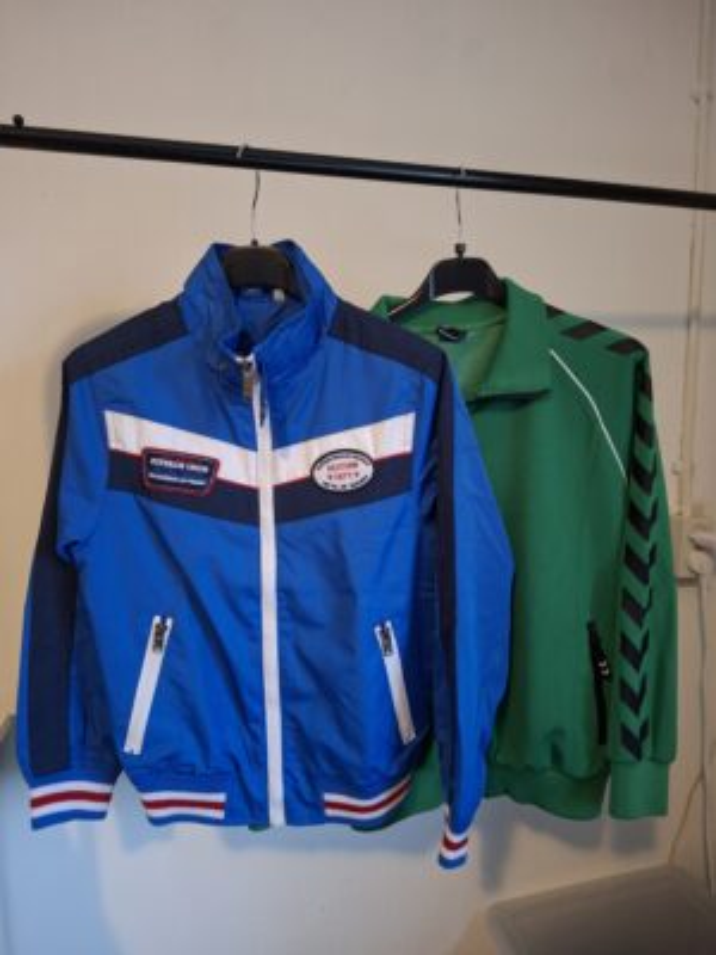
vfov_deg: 73.9
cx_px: 358
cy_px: 478
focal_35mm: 23
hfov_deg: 58.9
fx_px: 634
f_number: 1.8
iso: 800
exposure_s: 1/25
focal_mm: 5.54
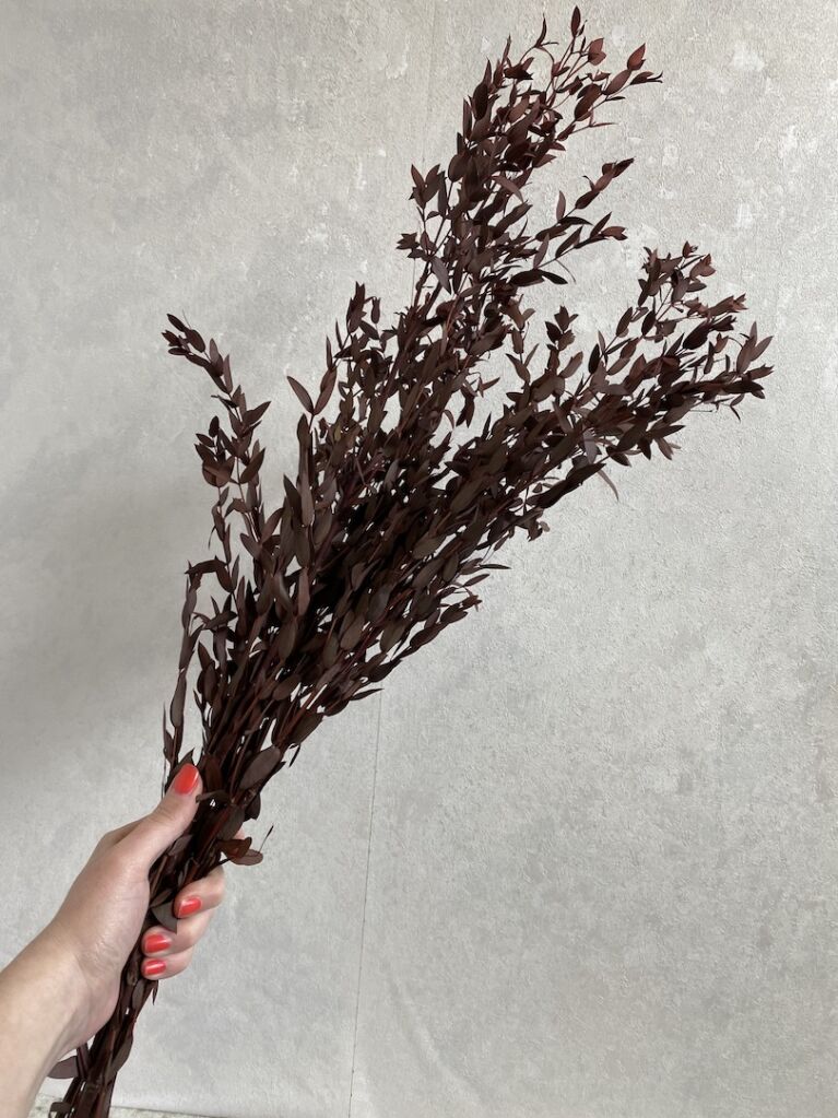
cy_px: 559
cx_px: 419
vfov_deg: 67.3
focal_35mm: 26
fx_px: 839
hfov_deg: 53.1
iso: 50
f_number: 1.8
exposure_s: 1/100
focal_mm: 4.25
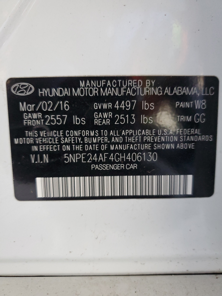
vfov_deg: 67.3
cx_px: 111
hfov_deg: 53.1
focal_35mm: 26
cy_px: 148
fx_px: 222
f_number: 1.5
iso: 289
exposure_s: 1/40
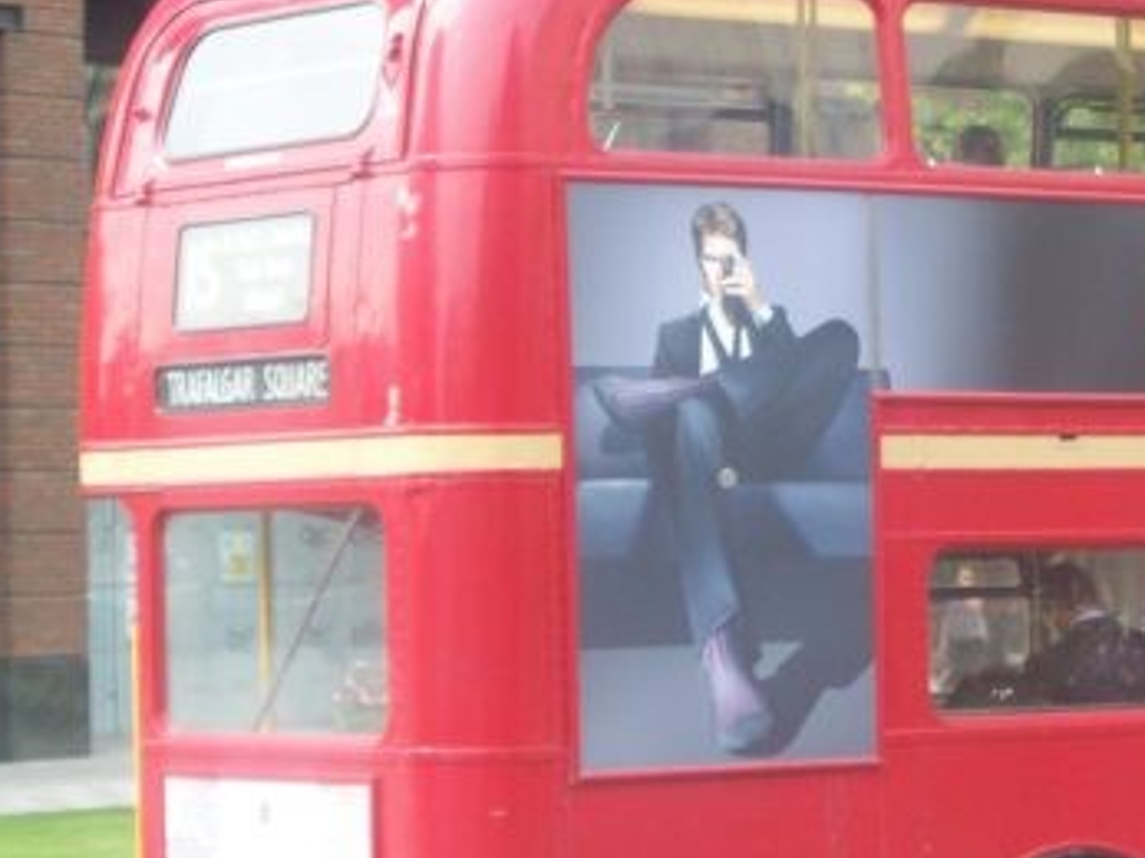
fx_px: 5125
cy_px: 625
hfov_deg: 12.7
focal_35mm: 155
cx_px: 1016
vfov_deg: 9.6
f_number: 3.8
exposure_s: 1/137
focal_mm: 11.6
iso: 80
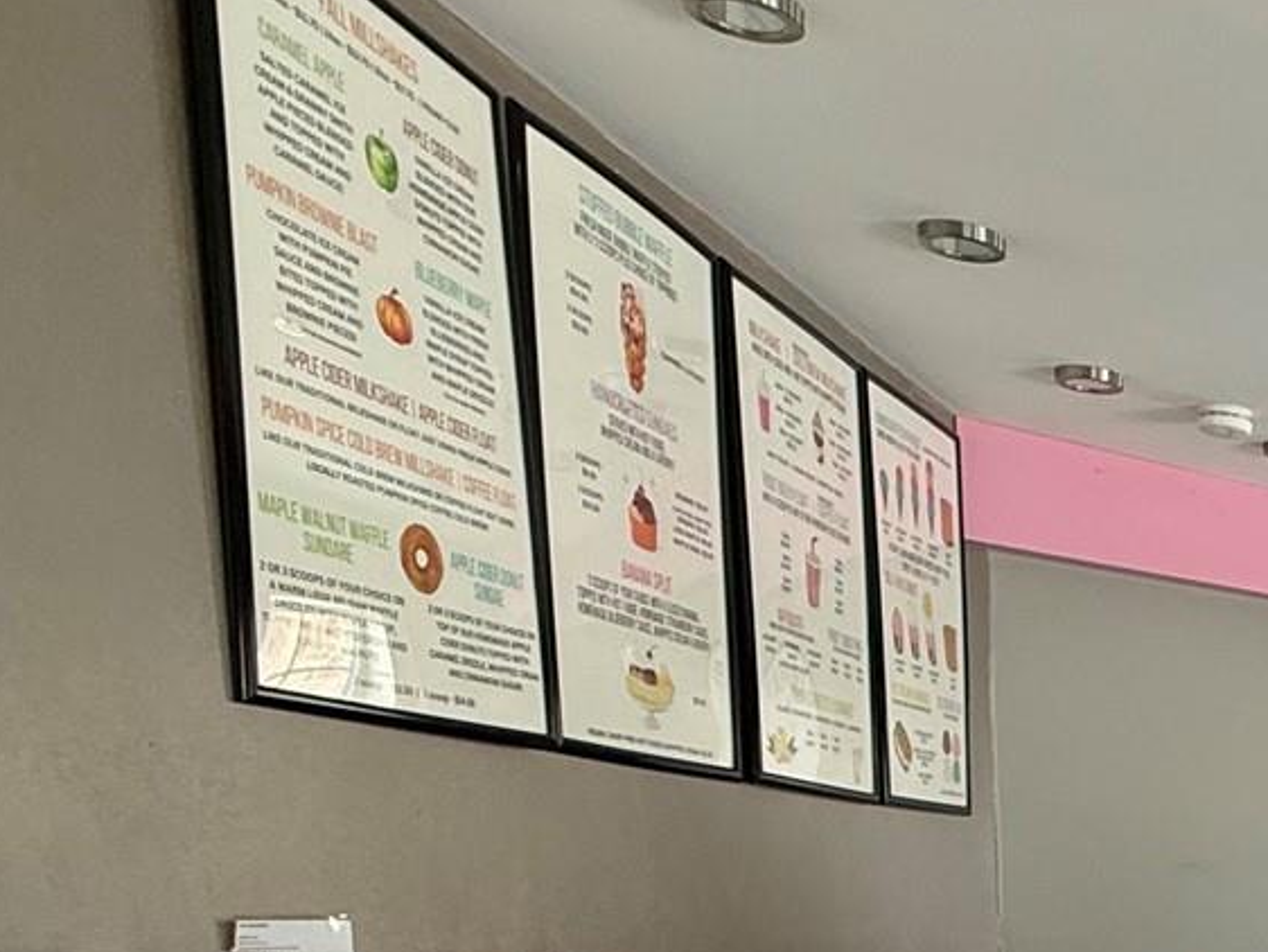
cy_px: 1166
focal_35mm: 51
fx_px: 1869
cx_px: 1864
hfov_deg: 27.2
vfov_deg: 25.4
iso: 125
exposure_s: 1/99
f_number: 2.2
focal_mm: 2.22
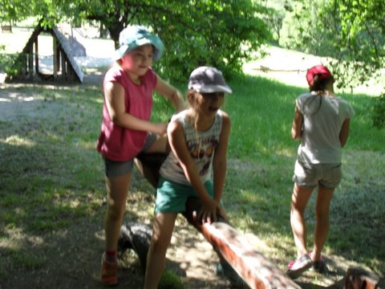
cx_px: 192
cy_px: 144
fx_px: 467
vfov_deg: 34.3
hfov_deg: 44.8
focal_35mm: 42
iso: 100
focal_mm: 7.5
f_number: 3.6
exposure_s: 1/45
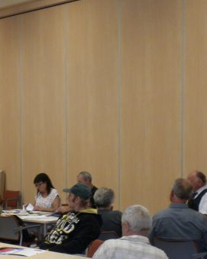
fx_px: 667
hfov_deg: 17.5
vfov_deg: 21.9
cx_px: 30
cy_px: 180
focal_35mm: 87
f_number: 3.5
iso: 200
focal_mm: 6.6
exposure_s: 1/32.5
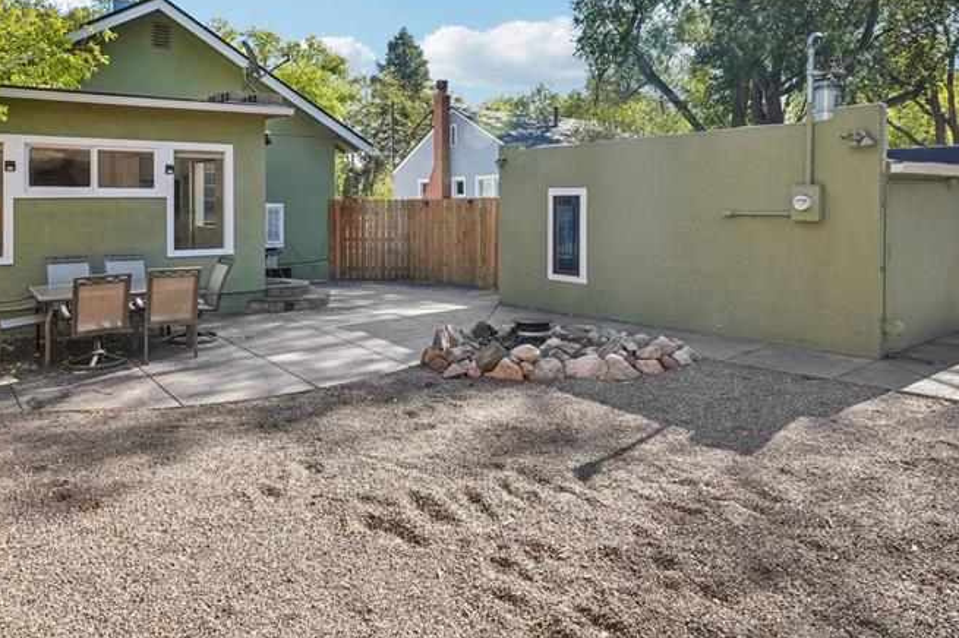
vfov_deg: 49.6
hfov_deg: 70.5
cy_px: 203
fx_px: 674
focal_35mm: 25
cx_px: 408
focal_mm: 10.8
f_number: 8
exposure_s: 1/250
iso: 800
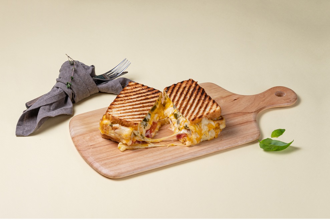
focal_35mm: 105
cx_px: 165
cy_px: 110
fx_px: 963
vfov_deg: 13.0
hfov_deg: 19.5
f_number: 11
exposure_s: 1/125
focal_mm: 70
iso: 125
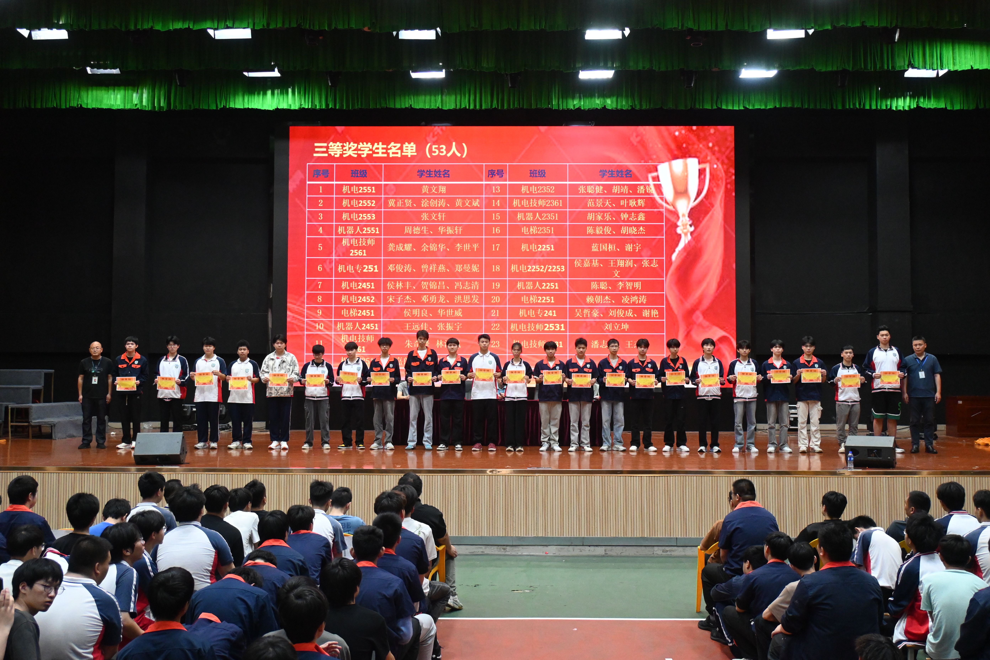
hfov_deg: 55.1
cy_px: 330
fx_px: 949
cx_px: 495
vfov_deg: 38.4
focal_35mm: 34
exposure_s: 1/160
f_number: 4.2
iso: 3200
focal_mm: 23
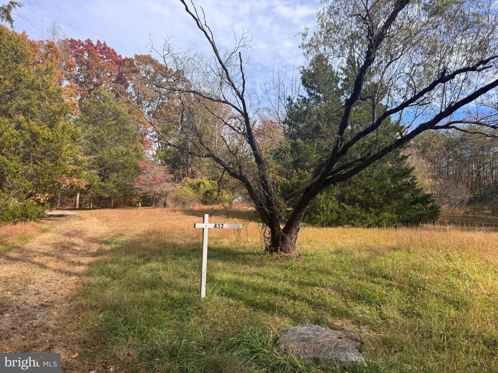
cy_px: 186
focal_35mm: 24
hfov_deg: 71.6
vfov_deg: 56.8
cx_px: 249
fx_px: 345
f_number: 1.78
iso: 80
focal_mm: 6.76
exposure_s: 1/2105
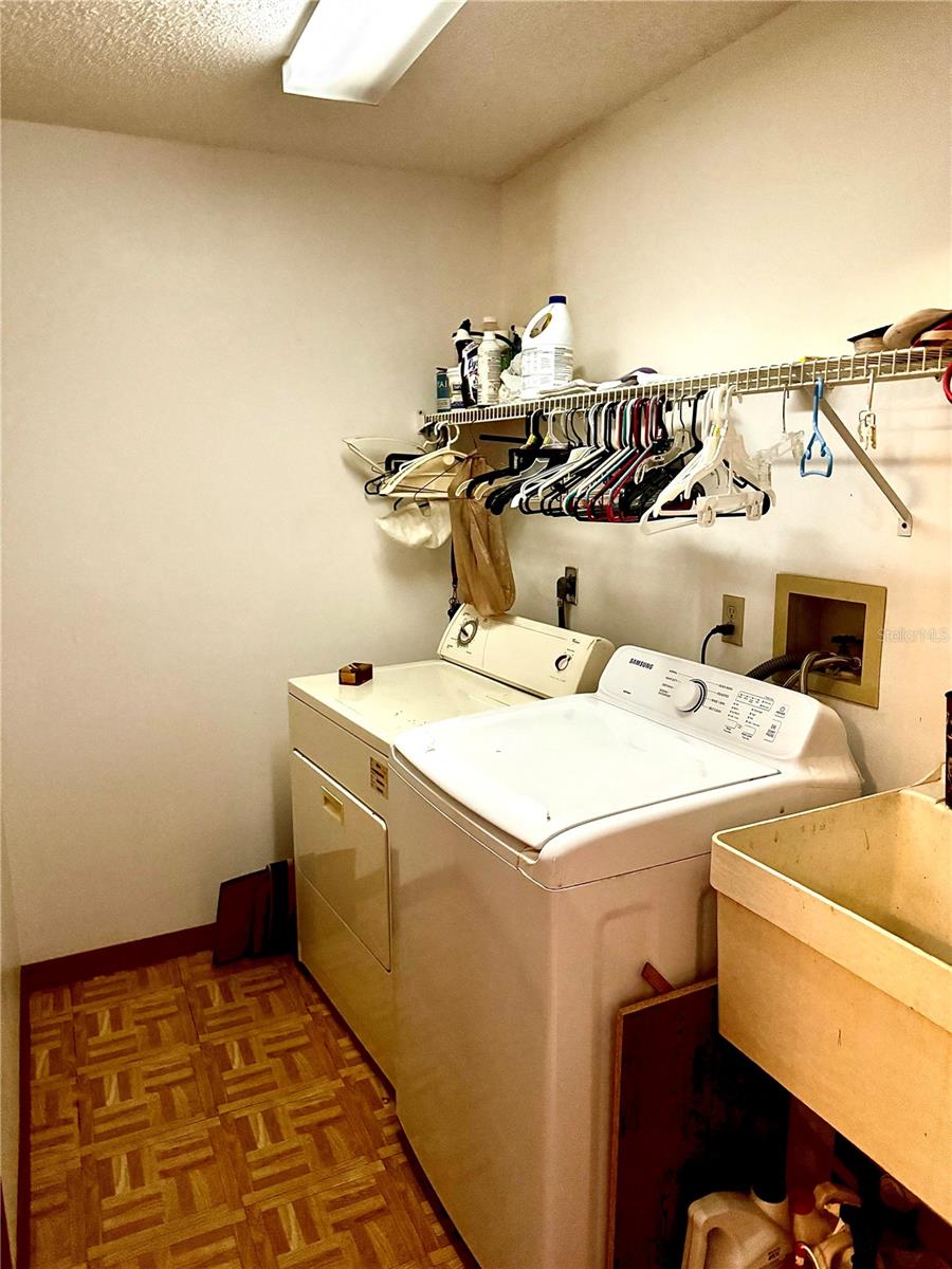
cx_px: 476
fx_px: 880
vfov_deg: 71.6
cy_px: 634
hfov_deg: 56.8
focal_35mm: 24
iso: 1250
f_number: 1.78
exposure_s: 1/30
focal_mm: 6.76
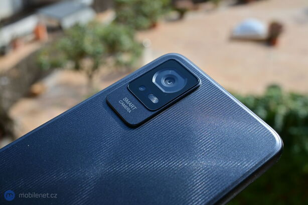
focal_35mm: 41
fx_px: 353
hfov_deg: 47.2
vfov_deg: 32.4
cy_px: 102
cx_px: 154
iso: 100
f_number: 7.1
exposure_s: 1/200
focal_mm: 27.5
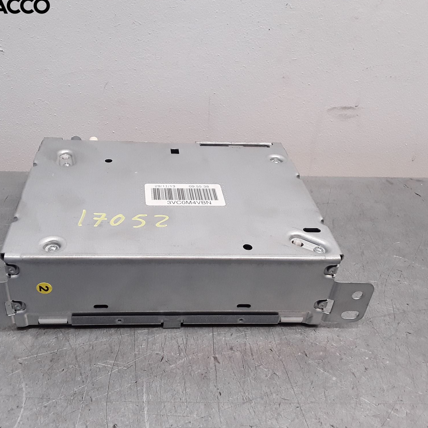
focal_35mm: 34
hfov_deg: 48.1
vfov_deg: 48.4
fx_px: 476
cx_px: 167
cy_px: 217
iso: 100
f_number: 1.9
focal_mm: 2.91
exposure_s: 1/156
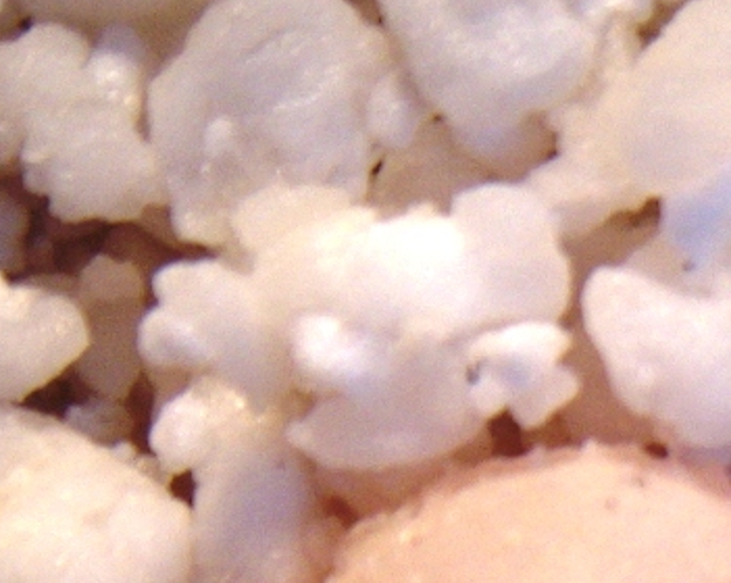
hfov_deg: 12.1
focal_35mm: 149
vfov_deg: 9.8
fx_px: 3220
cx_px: 1227
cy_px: 1070
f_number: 3.5
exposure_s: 1/30.3
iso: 64
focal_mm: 6.4
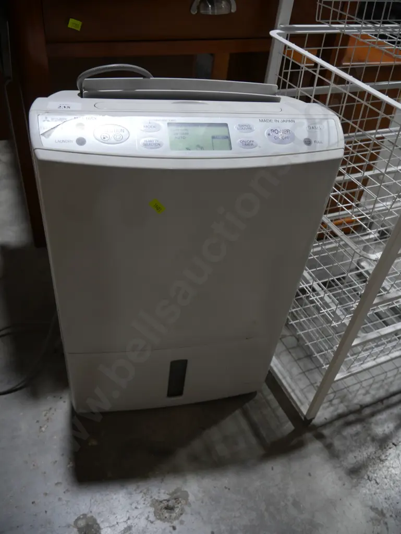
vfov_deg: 63.4
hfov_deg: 49.8
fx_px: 432
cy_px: 267
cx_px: 200
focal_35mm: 28
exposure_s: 1/100
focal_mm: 14
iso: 200
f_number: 3.5
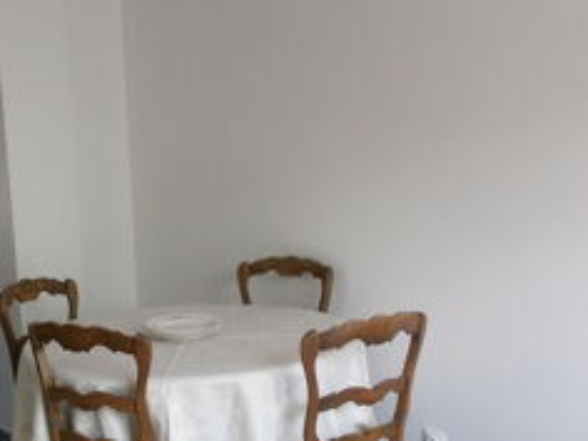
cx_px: 179
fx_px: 934
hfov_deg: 34.5
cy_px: 349
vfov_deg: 26.1
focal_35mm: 55
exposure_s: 1/30
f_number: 2.9
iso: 100
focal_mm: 4.8
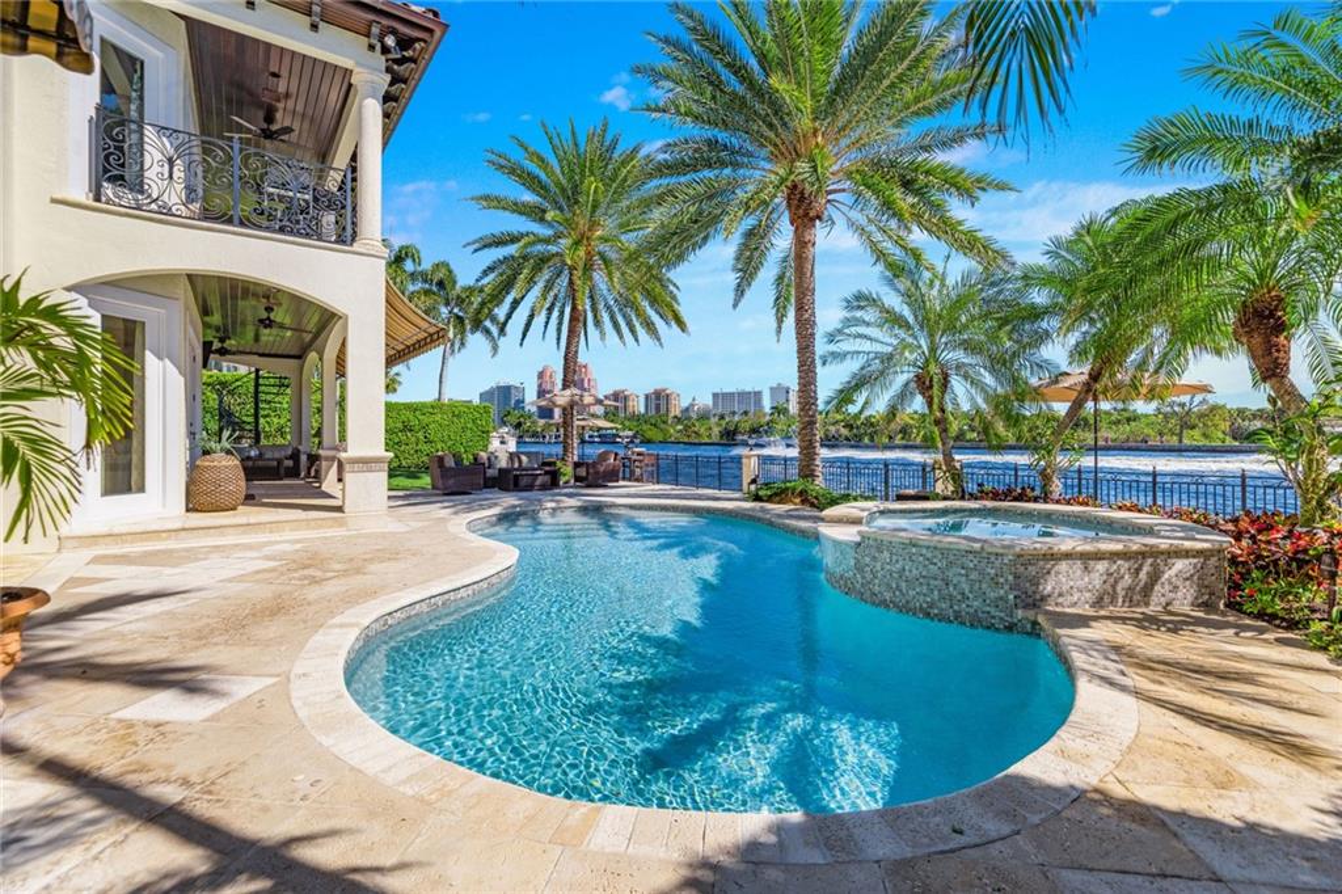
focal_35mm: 14
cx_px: 671
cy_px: 447
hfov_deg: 104.3
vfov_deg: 81.2
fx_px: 522
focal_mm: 14
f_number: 5.6
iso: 250
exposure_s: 1/1000
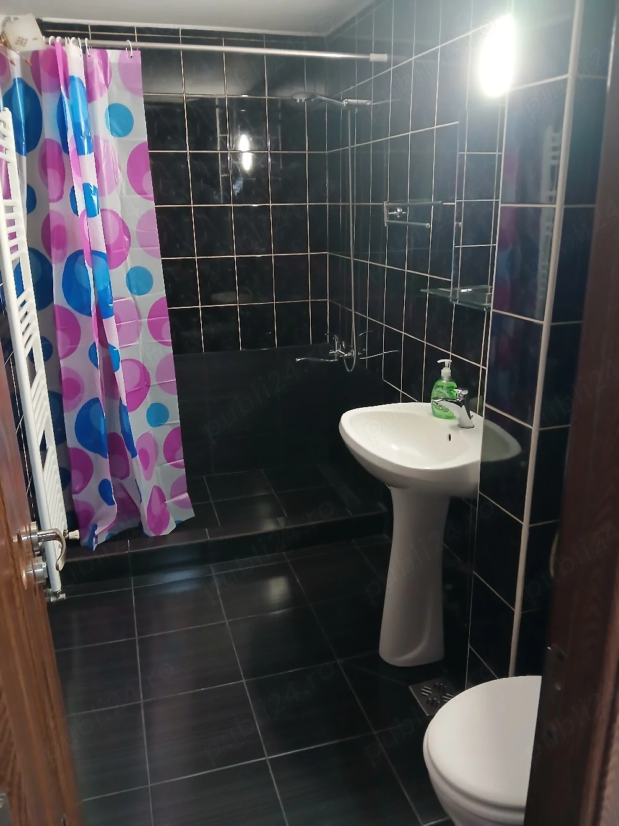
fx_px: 620
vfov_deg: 67.3
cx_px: 310
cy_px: 413
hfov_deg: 53.1
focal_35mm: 26
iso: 400
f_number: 1.8
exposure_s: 1/20
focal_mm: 3.98
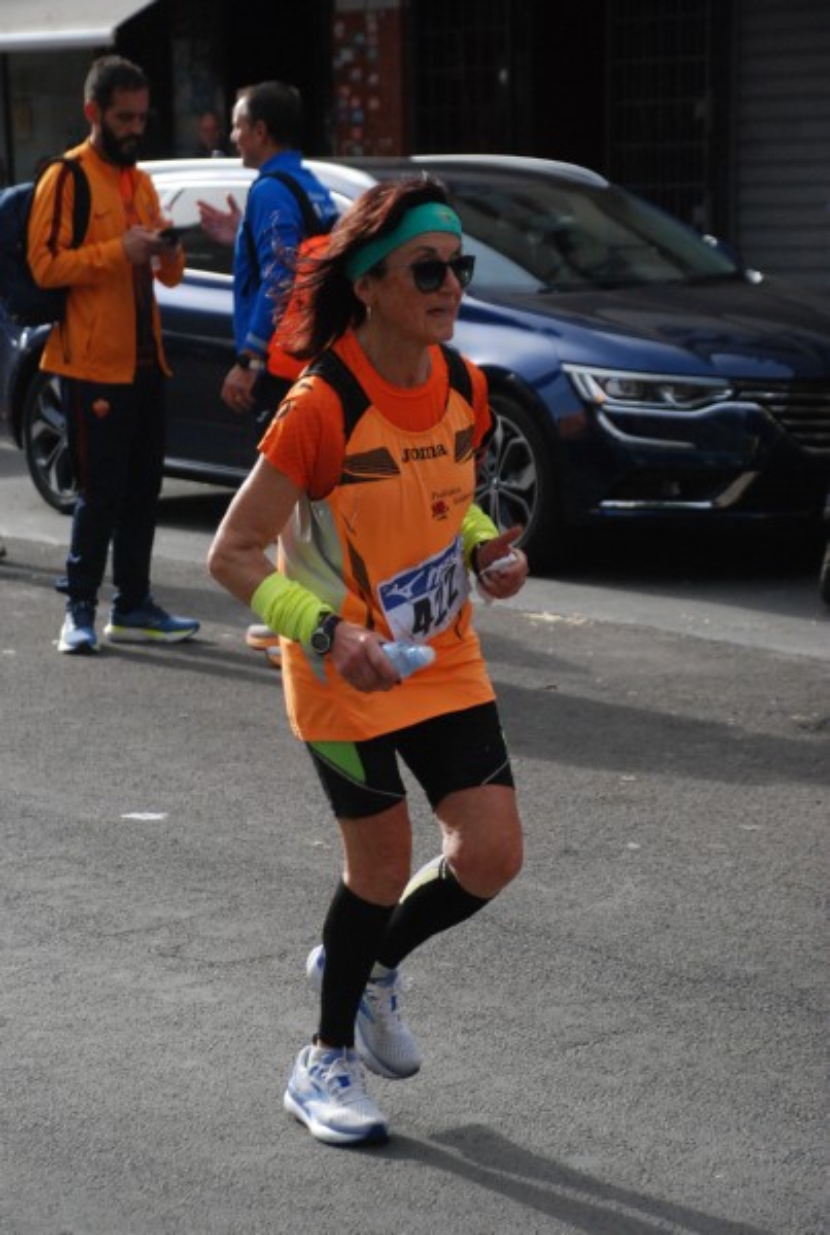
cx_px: 415
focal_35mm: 105
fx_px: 3612
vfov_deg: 19.4
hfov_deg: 13.1
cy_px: 618
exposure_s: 1/1250
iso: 1000
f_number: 5.6
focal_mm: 70
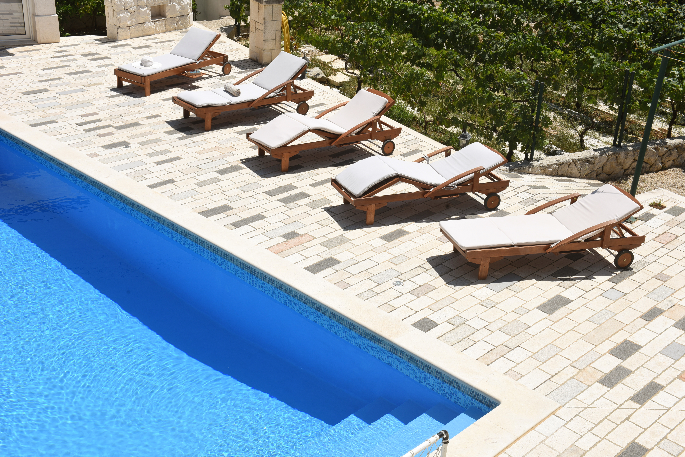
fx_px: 914
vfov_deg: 28.1
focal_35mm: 48
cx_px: 342
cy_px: 228
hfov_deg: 41.1
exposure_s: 1/200
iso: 160
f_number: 22
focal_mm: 48
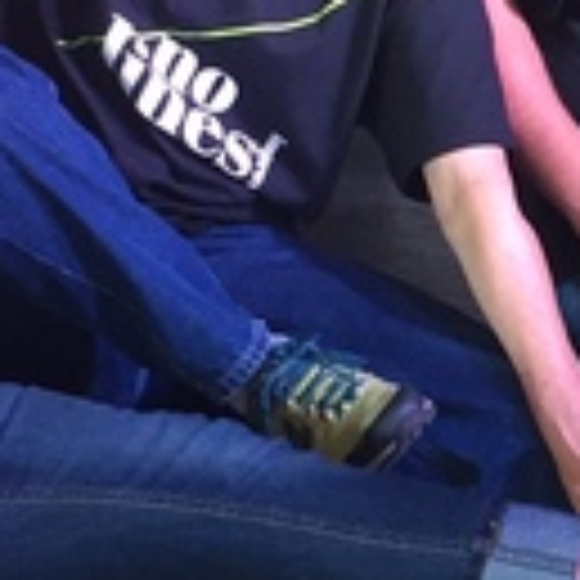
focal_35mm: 143
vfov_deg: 12.2
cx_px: 692
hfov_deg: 12.0
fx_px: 2711
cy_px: 288
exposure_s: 1/30
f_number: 2.2
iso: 80
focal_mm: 4.15
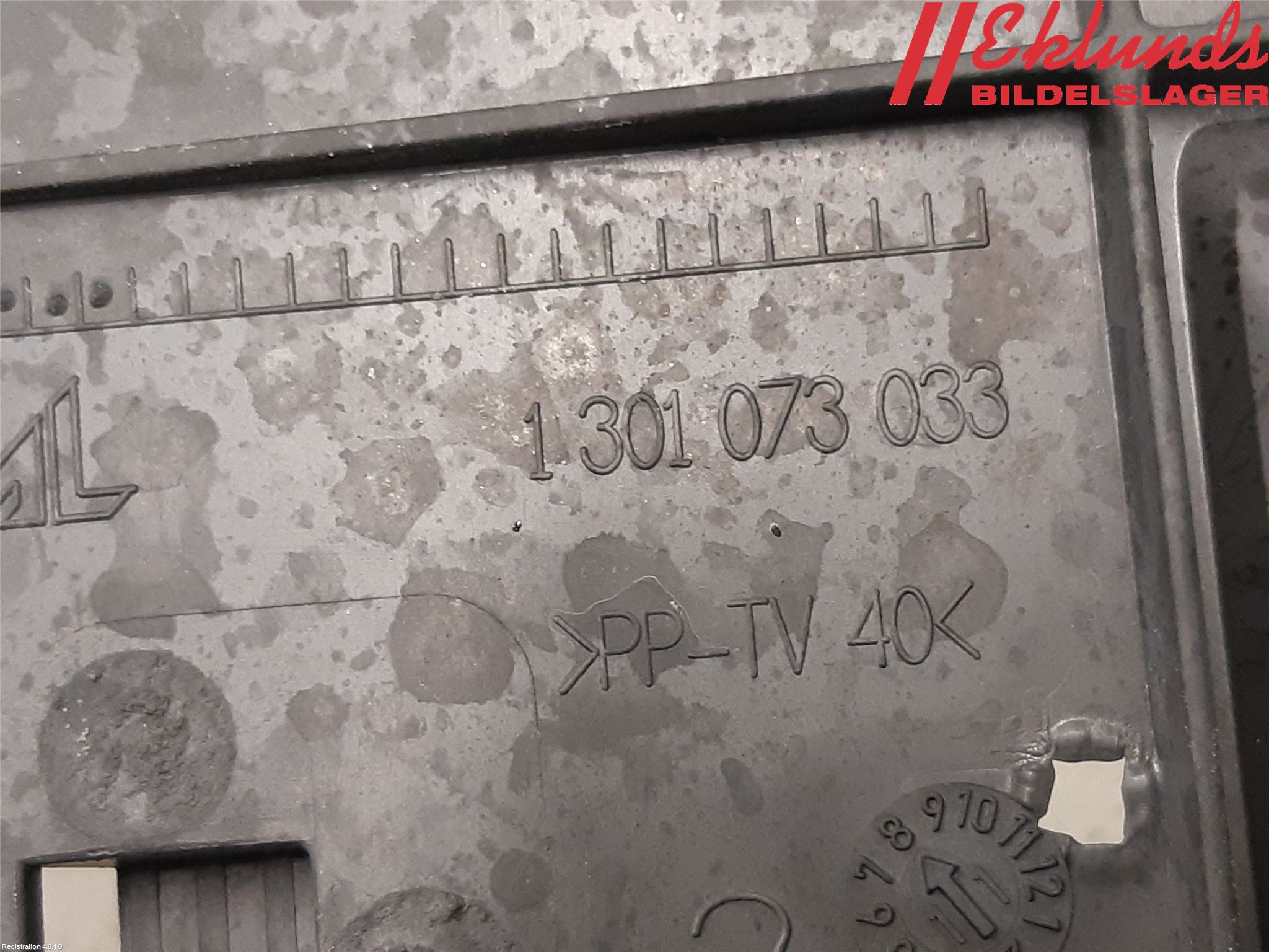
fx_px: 953
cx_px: 634
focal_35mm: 26
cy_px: 476
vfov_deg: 53.1
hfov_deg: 67.3
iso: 250
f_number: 1.7
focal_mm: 3.93
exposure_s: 1/25
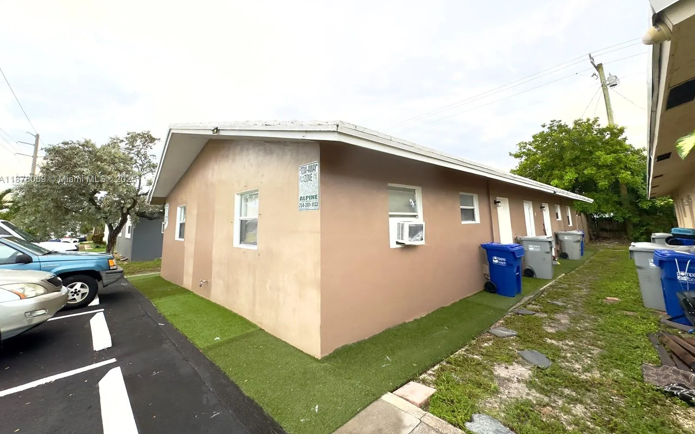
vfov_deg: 74.2
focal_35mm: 15
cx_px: 347
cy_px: 180
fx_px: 284
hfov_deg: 101.5
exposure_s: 1/162
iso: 40
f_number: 2.2
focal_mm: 2.22
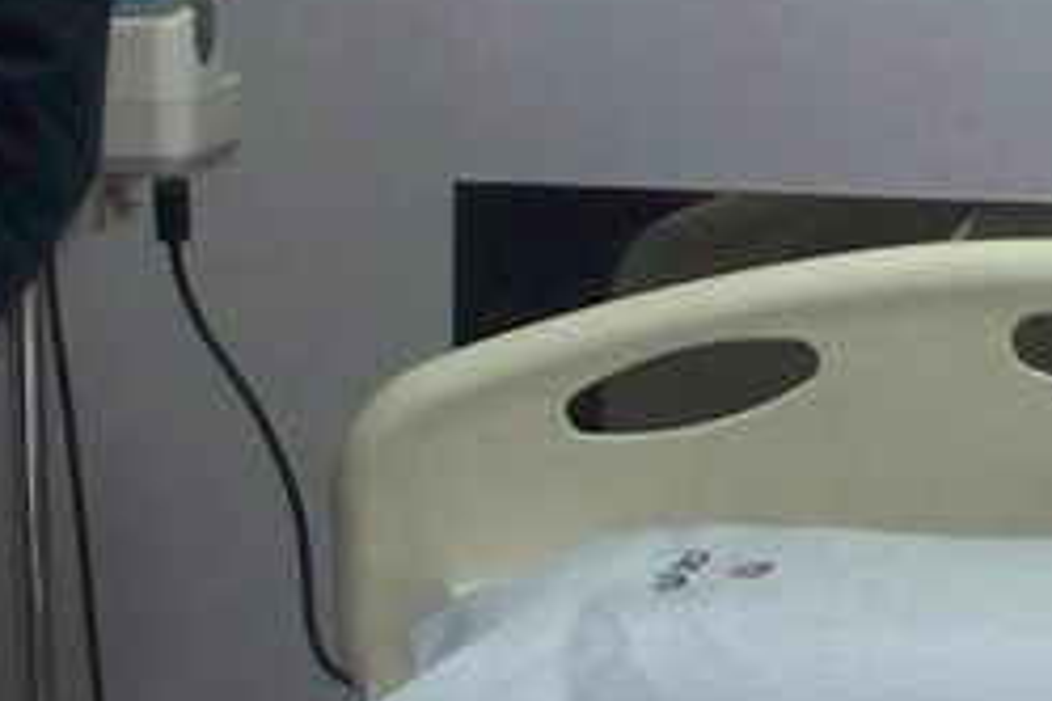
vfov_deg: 8.8
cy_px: -165
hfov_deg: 13.2
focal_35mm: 154
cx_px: 984
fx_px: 4500
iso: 200
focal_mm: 7.54
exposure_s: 1/60
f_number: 2.8
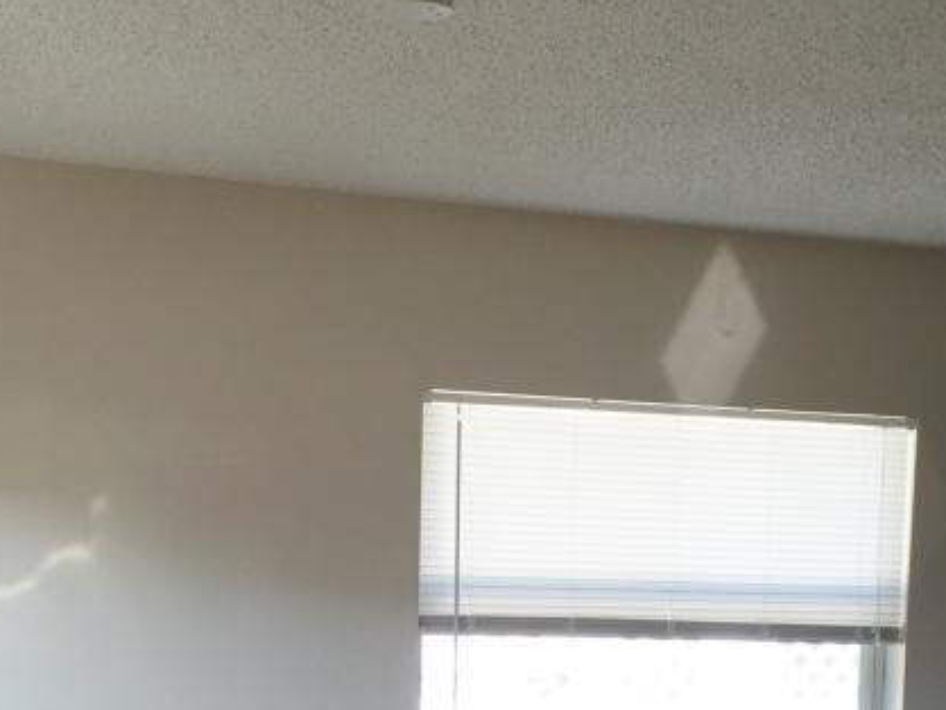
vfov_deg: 19.6
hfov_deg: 27.4
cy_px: 830
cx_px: 473
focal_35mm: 71
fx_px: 1941
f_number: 2.2
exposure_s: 1/120
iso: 40
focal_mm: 4.15
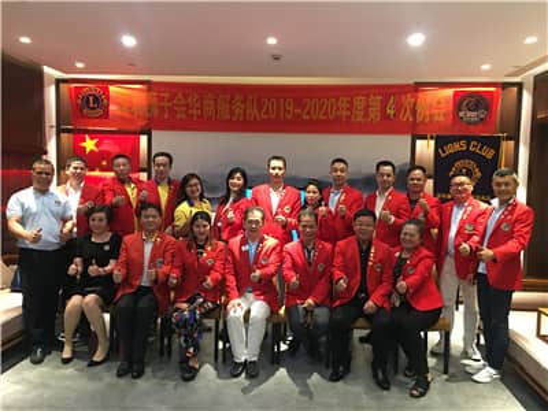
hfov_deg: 61.7
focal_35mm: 29
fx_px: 459
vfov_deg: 48.2
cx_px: 274
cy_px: 206
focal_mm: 4.15
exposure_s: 1/8
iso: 100
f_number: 2.2
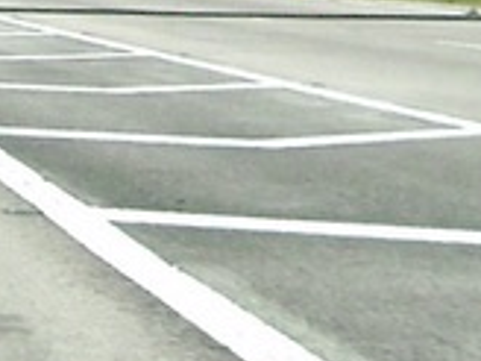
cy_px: -593
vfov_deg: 5.2
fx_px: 3807
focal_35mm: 274
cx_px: -120
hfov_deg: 7.2
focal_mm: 7.1
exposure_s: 1/337
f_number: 6.1
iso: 64
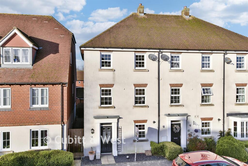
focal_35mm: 27
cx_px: 124
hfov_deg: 67.4
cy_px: 83
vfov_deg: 47.9
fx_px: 186
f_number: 8
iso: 200
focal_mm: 18
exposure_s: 1/320
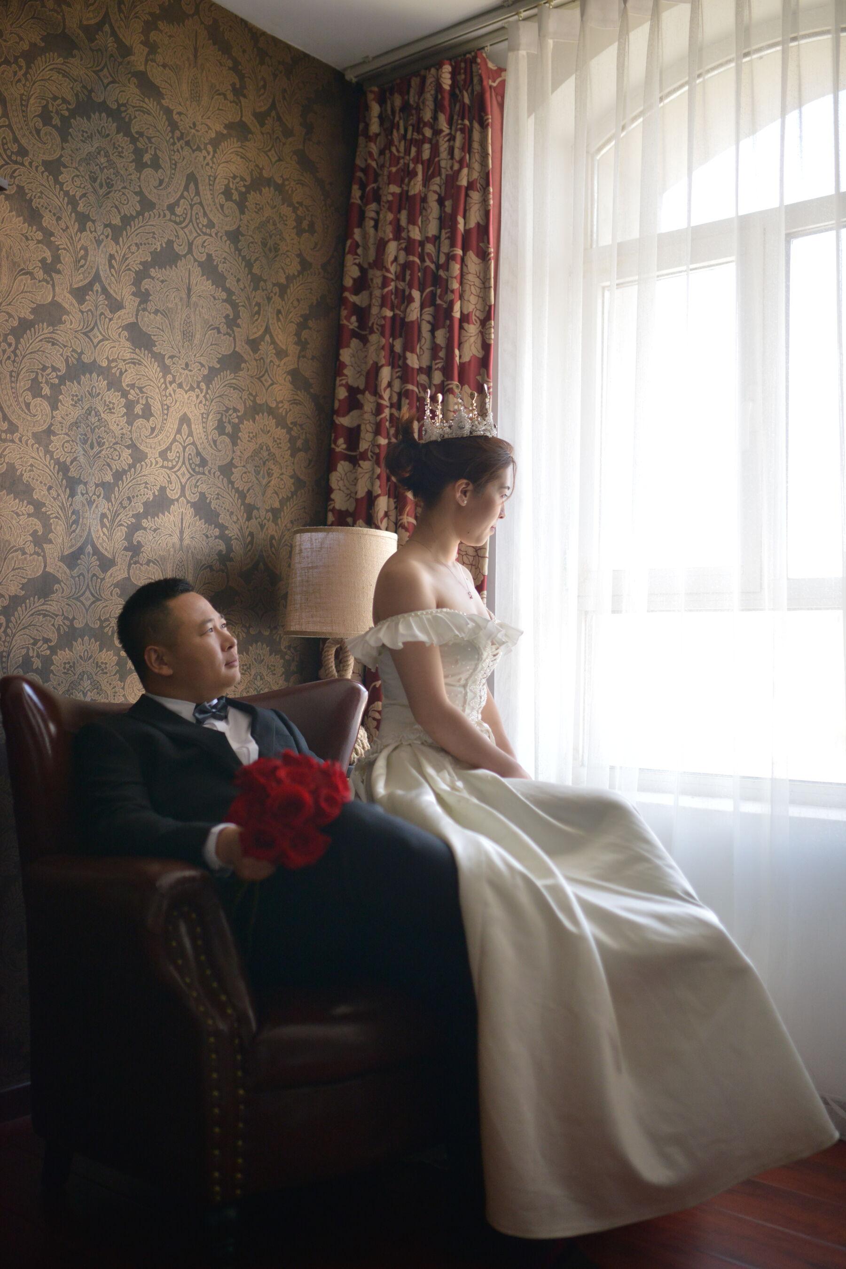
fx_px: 1234
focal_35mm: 35
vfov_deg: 54.4
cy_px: 634
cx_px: 423
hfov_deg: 37.9
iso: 1000
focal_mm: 35
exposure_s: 1/1600
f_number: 1.4
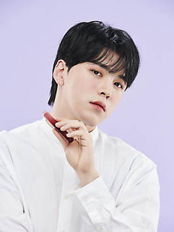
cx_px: 87
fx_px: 1460
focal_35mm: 218
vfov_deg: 9.1
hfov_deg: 6.8
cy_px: 119
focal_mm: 200
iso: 31
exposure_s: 1/125
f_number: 8
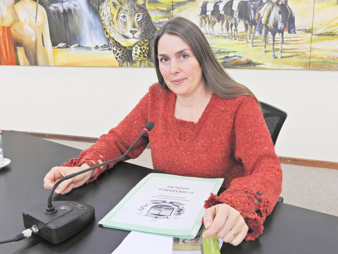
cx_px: 169
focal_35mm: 35
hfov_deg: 52.6
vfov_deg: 40.7
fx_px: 342
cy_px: 127
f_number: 4.8
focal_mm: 6.3
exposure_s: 1/8
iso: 400
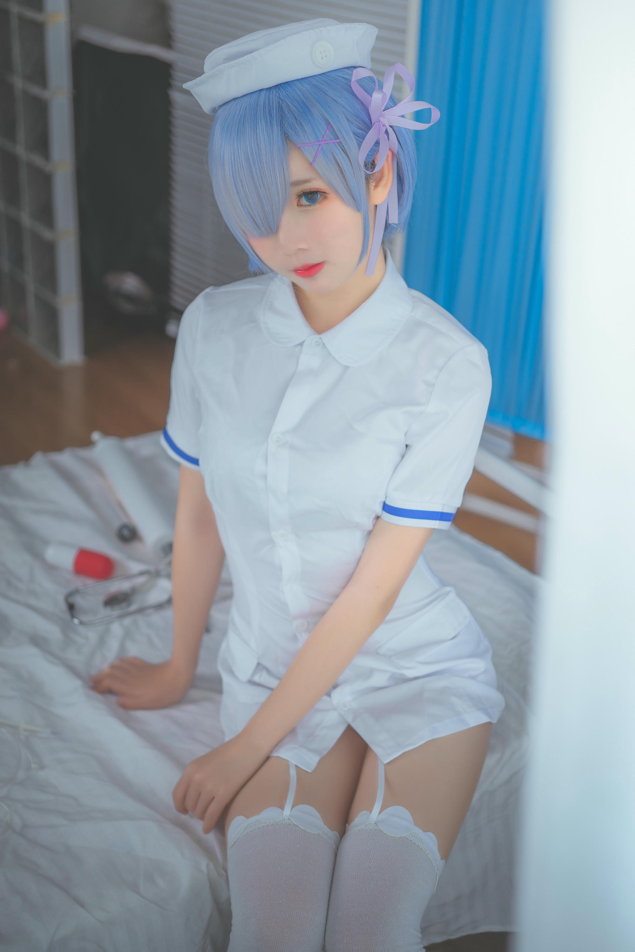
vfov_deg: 39.6
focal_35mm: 50
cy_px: 476
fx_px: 1323
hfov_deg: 27.0
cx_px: 318
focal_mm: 50
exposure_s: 1/200
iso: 100
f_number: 2.8
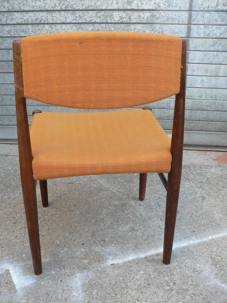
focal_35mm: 36
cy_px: 152
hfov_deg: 39.7
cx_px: 114
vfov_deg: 51.4
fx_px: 315
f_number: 2.8
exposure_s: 1/125
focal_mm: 6
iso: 80
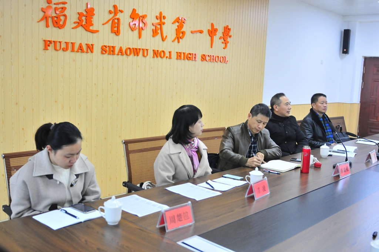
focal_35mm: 36
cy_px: 126
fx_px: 379
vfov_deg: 36.8
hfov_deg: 53.2
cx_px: 190
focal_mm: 24
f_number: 2.8
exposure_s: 1/60
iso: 800
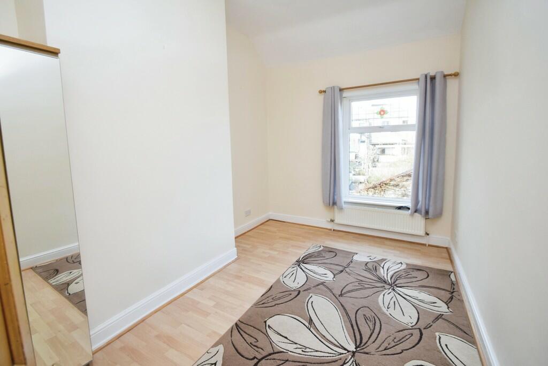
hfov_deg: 100.4
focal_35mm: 15
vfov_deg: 77.3
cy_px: 183
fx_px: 228
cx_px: 274
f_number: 5.6
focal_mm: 10
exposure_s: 1/125
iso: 640
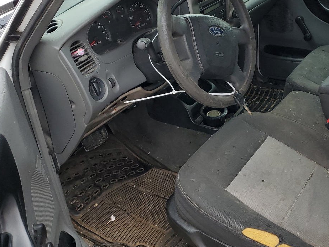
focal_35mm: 45
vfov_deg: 32.0
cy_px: 86
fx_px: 428
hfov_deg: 41.9
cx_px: 196
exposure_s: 1/286
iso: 50
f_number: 1.5
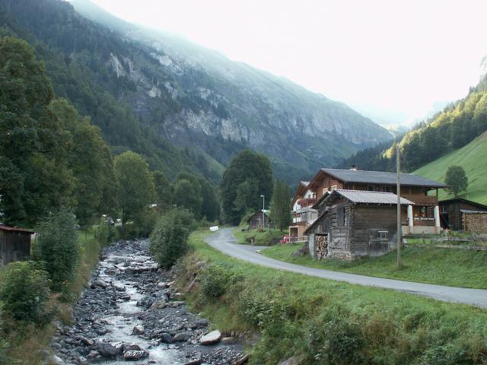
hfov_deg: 52.6
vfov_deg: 40.7
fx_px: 492
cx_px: 244
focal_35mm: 35
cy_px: 182
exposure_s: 1/50
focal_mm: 5.86
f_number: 3.2
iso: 50
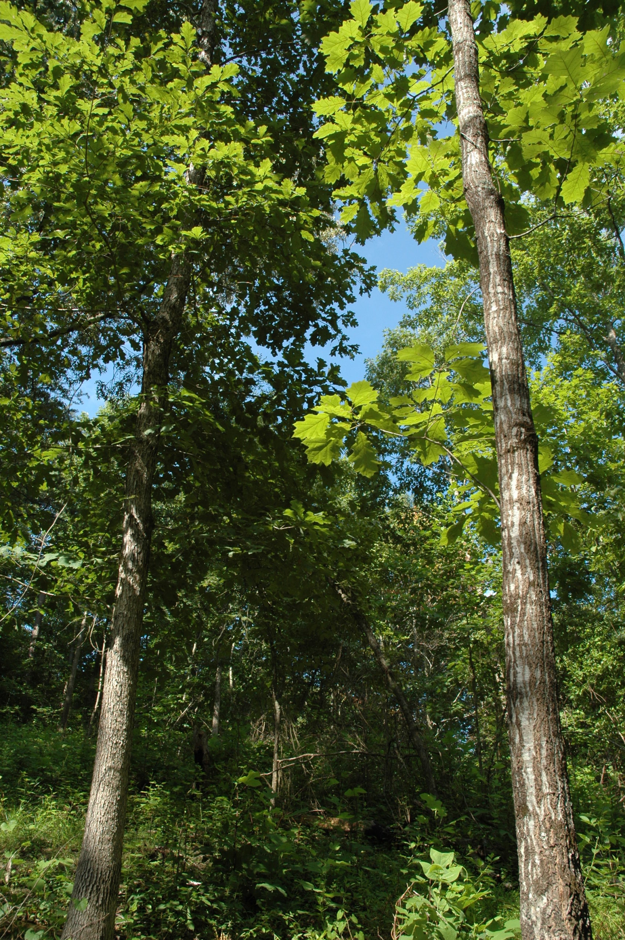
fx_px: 704
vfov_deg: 67.4
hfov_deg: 47.8
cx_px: 312
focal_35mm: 27
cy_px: 470
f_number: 6.3
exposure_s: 1/160
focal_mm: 18
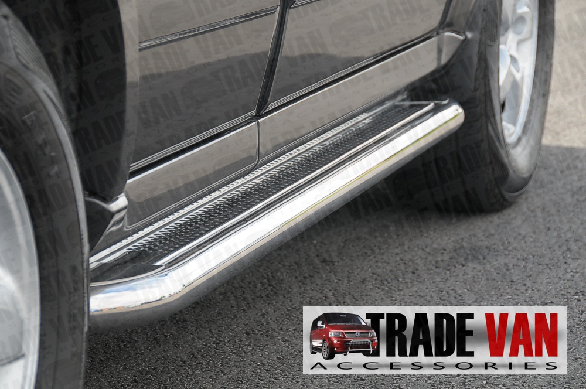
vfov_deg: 8.7
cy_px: 194
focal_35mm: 158
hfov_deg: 13.1
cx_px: 293
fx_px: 2560
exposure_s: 1/160
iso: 640
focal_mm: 105
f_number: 7.1
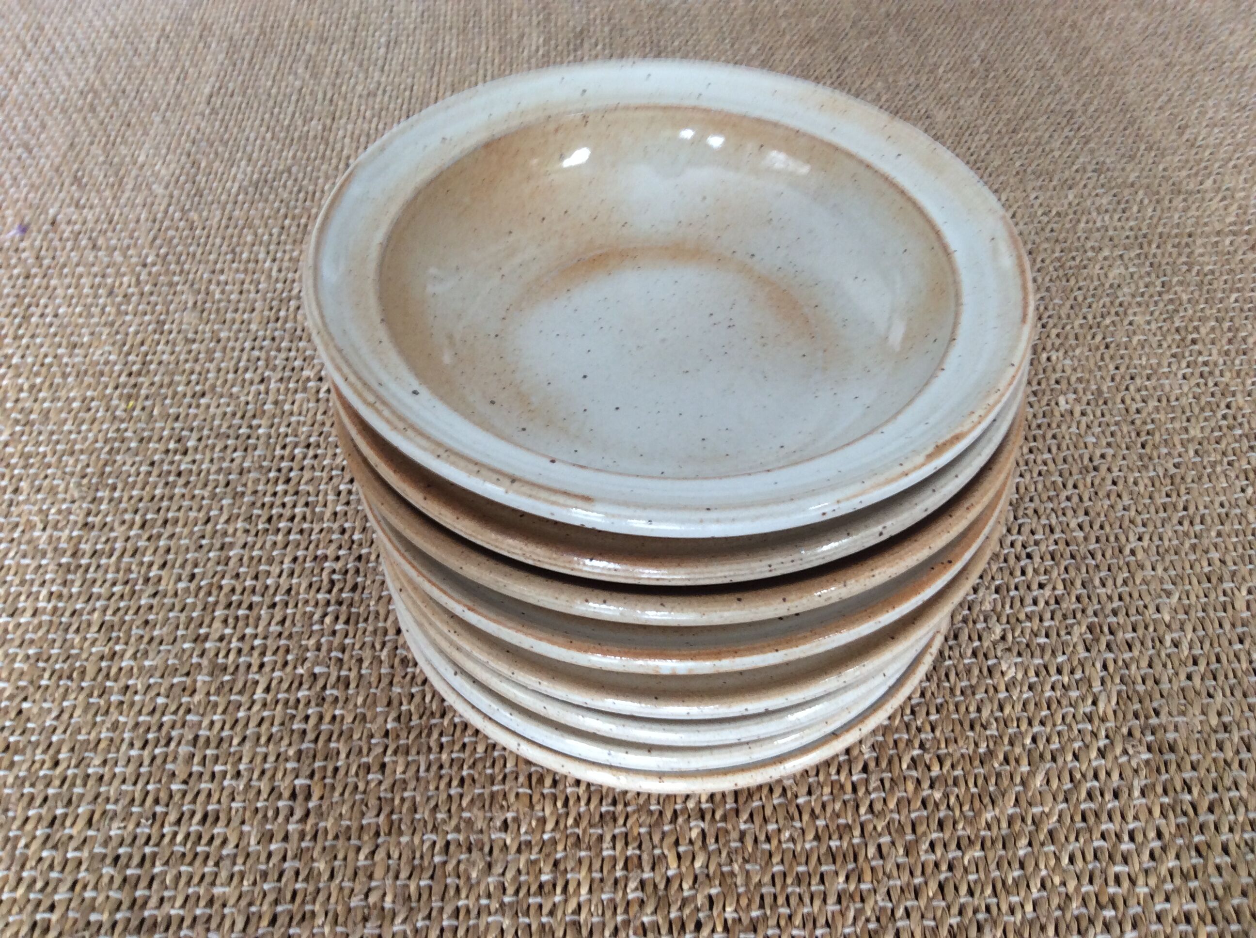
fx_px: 1159
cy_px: 469
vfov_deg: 44.1
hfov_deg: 56.9
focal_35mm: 32
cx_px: 628
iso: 50
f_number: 2.4
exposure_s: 1/24
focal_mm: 3.3
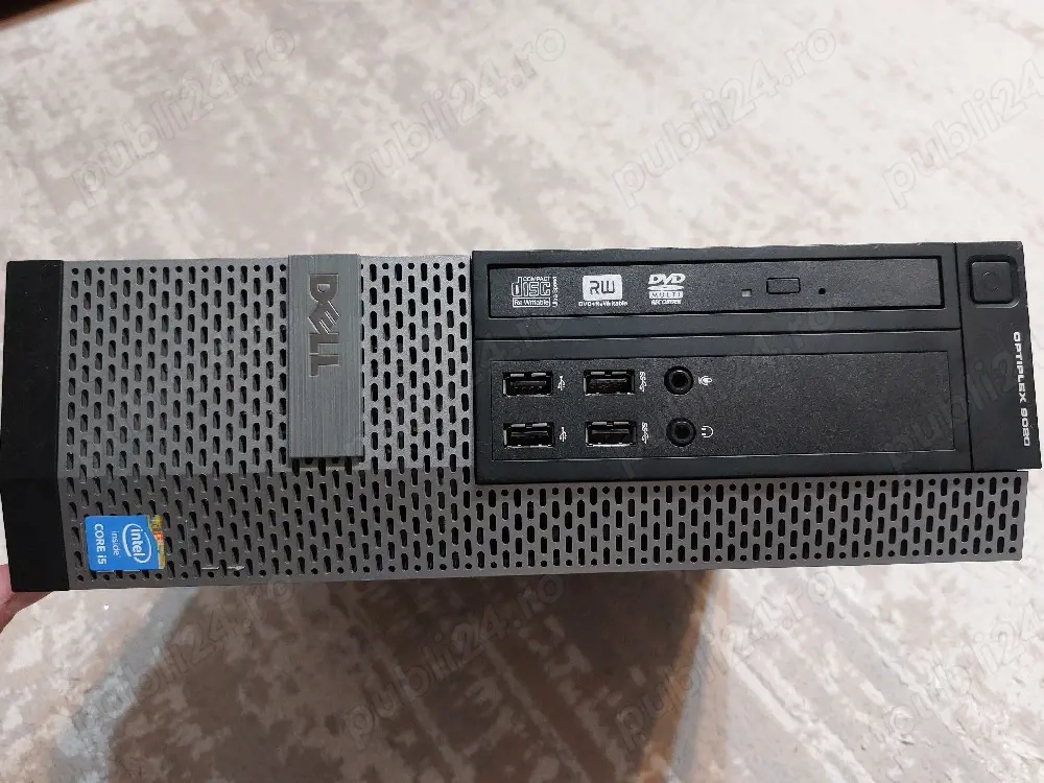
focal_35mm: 25
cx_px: 522
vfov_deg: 54.9
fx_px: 754
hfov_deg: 69.4
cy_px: 392
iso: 400
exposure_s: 1/33
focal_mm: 5.23
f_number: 1.8
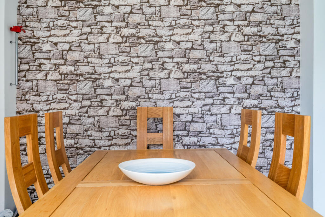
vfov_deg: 38.9
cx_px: 162
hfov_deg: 55.8
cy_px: 108
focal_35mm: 34
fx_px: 307
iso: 250
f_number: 11
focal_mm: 34
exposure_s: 1/6
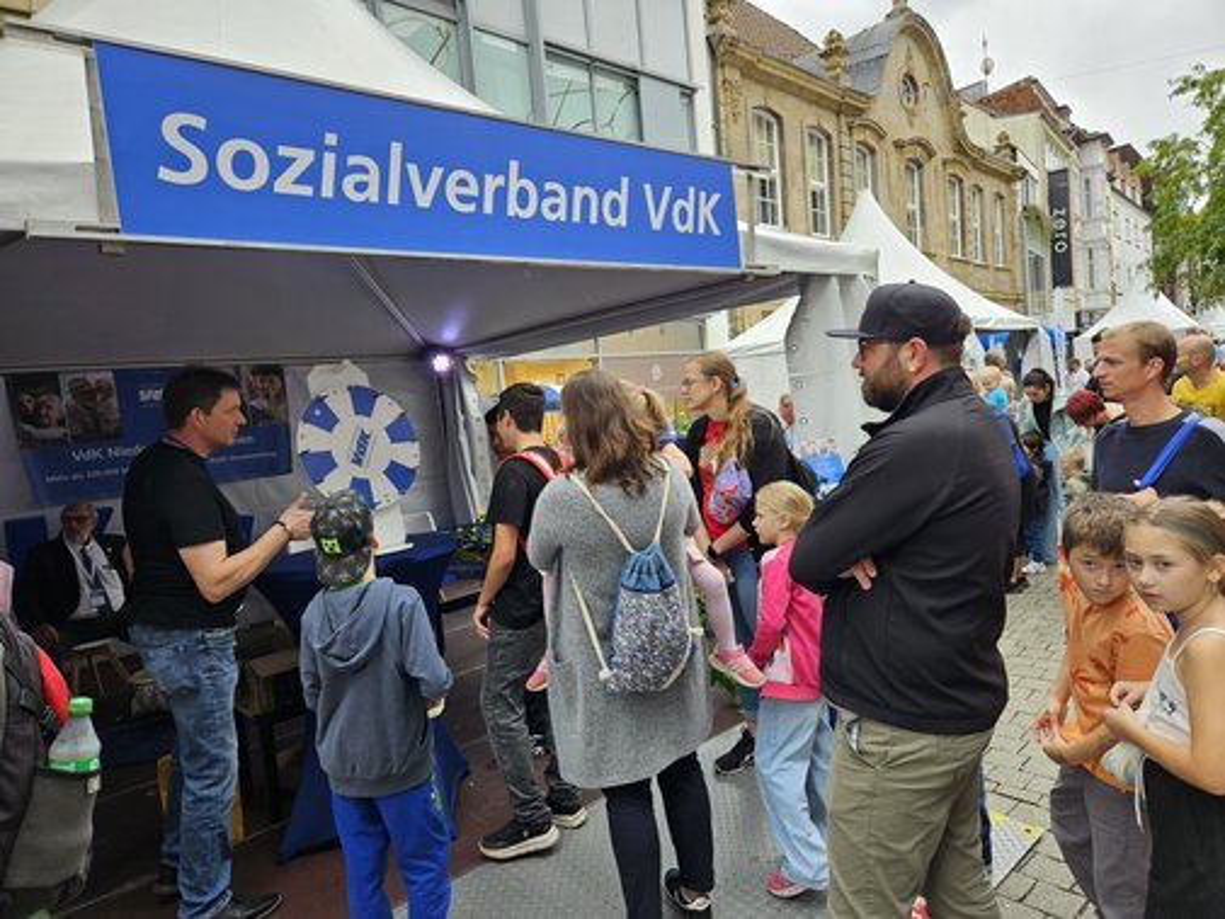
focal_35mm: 23
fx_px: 814
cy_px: 460
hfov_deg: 73.9
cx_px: 612
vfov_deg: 58.9
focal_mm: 5.4
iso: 25
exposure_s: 1/308
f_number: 1.8
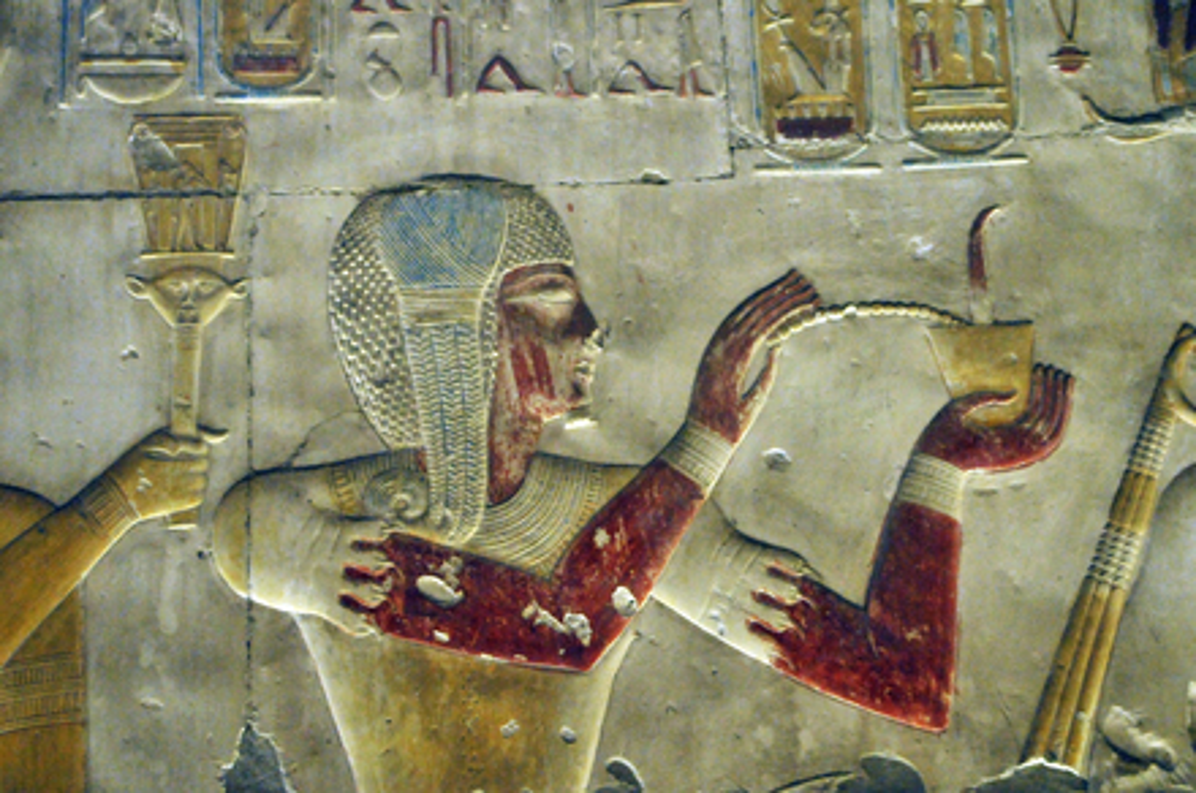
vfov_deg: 19.7
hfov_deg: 29.3
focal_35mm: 69
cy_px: 396
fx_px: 2289
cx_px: 598
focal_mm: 46
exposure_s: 1/30
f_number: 4.5
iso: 2000
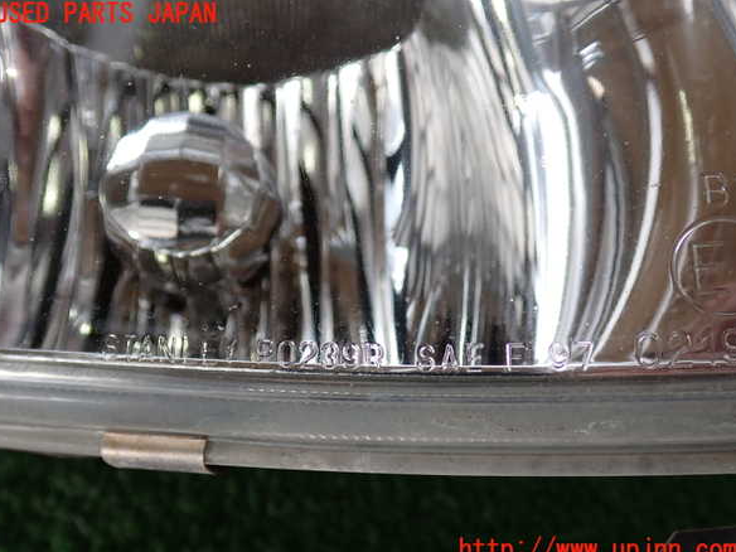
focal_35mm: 37
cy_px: 282
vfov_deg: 38.7
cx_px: 365
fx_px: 787
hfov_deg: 50.1
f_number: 2.5
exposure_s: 1/80
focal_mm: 6.37
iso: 200
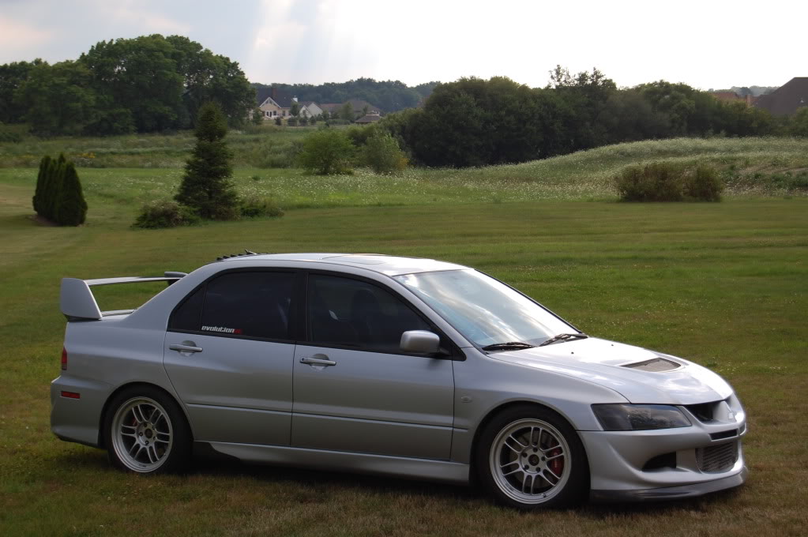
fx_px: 1850
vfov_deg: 16.5
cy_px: 268
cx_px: 404
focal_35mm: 82
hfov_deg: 24.6
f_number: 7.1
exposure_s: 1/200
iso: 200
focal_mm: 55
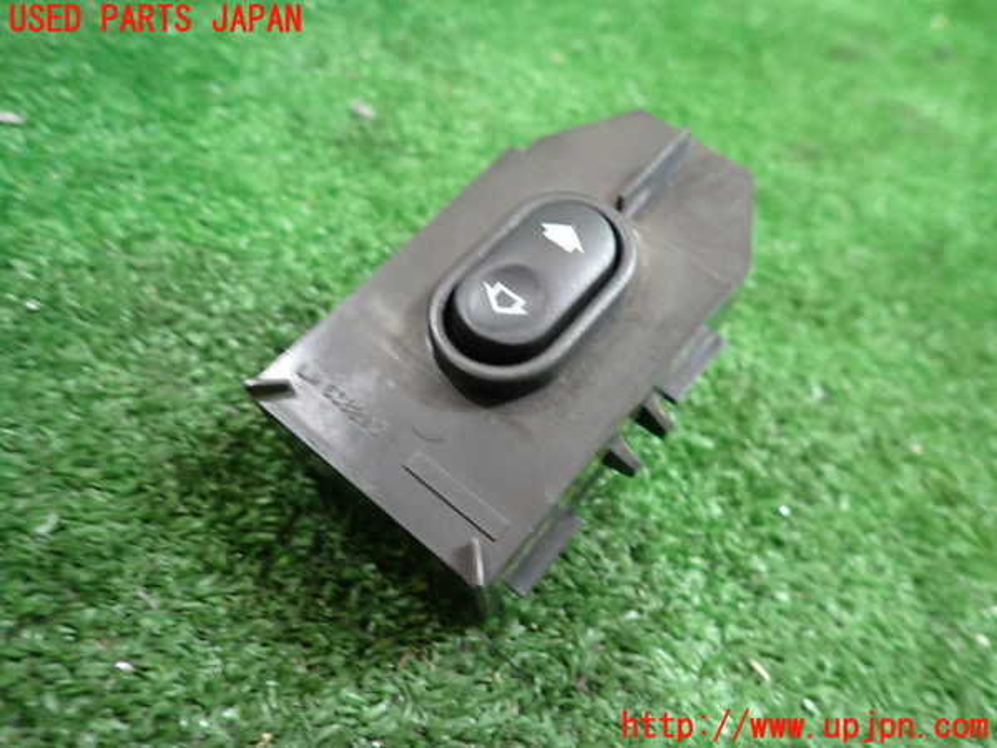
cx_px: 498
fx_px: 720
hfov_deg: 69.4
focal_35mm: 25
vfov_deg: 54.9
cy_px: 374
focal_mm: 4.5
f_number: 2
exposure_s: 1/30
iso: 400
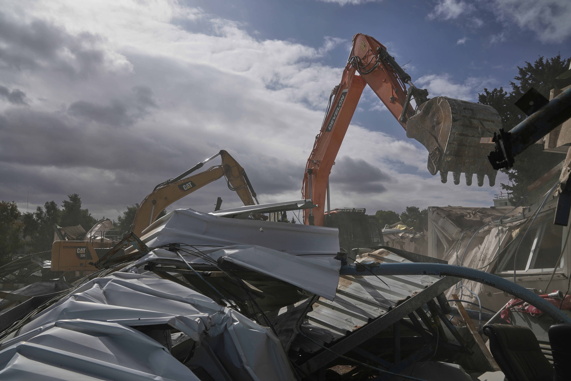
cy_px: 190
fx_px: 381
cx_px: 286
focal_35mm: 24
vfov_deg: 53.1
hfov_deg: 73.7
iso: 160
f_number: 8
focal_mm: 24
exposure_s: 1/2000
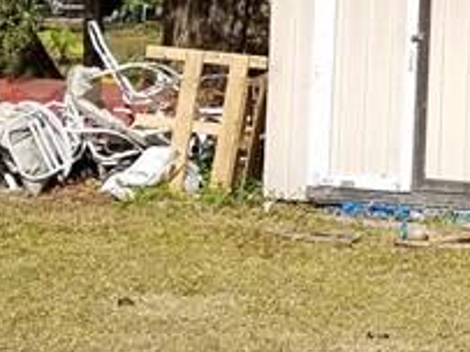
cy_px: -130
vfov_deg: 11.0
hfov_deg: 14.5
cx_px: 593
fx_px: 1778
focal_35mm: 131
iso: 50
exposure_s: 1/3304
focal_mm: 4.2
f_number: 1.7
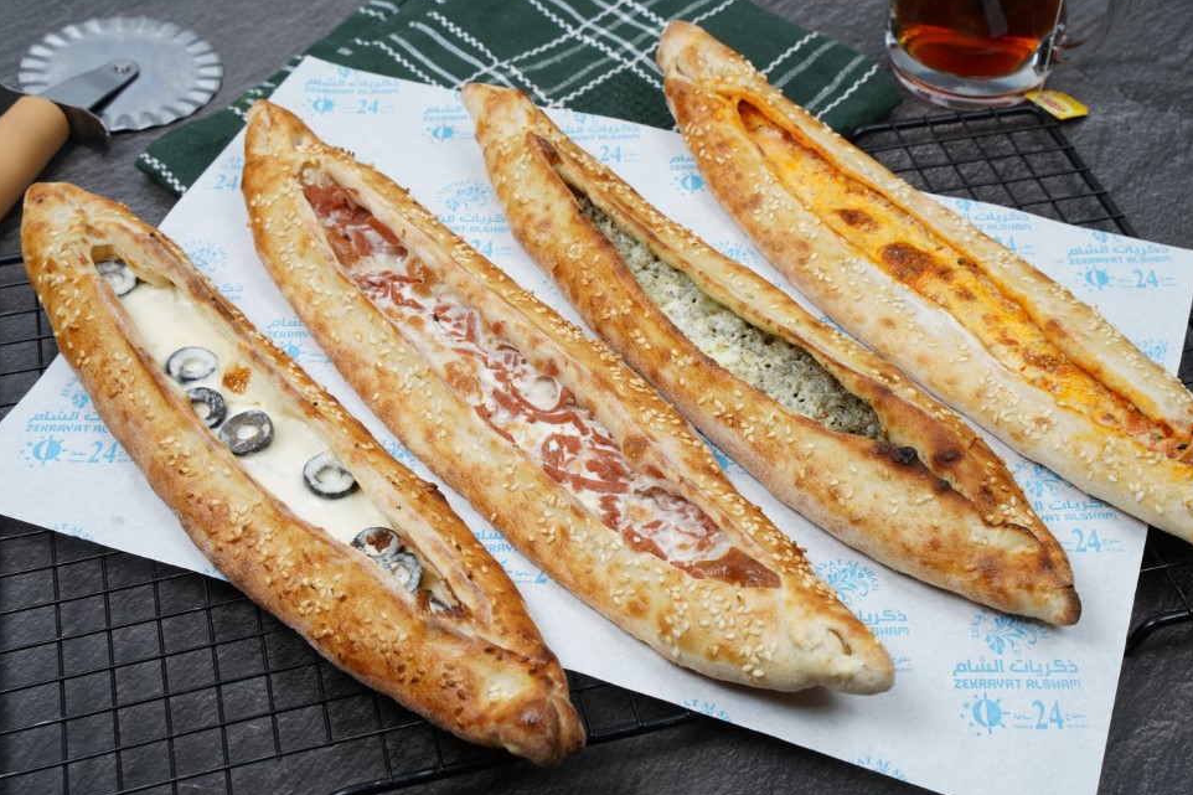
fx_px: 1822
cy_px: 372
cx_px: 645
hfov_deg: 36.2
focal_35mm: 55
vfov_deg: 24.6
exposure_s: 1/100
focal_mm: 49
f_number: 11
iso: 160
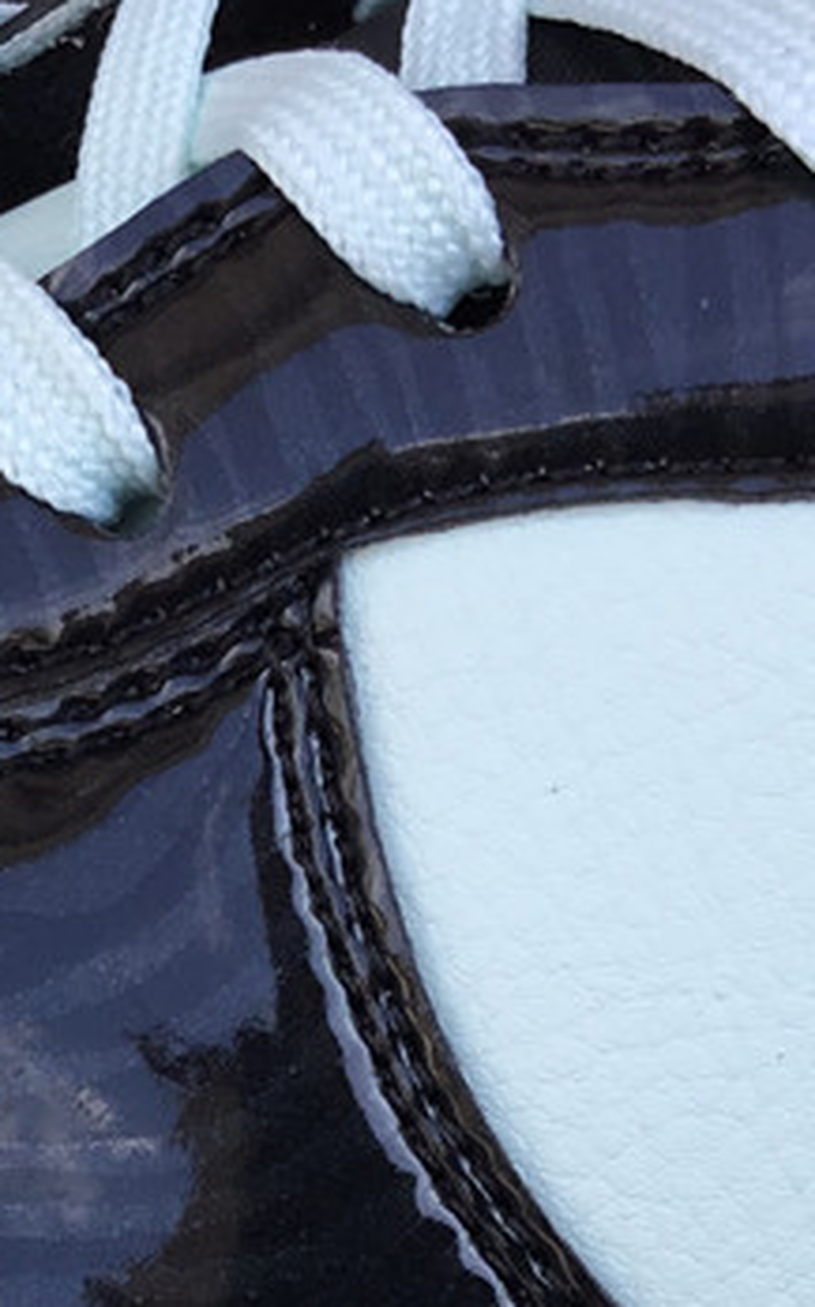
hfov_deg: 14.9
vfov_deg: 24.0
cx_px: -109
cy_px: 1020
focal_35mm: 85
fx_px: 3026
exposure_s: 1/297
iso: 25
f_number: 2.4
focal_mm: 3.3
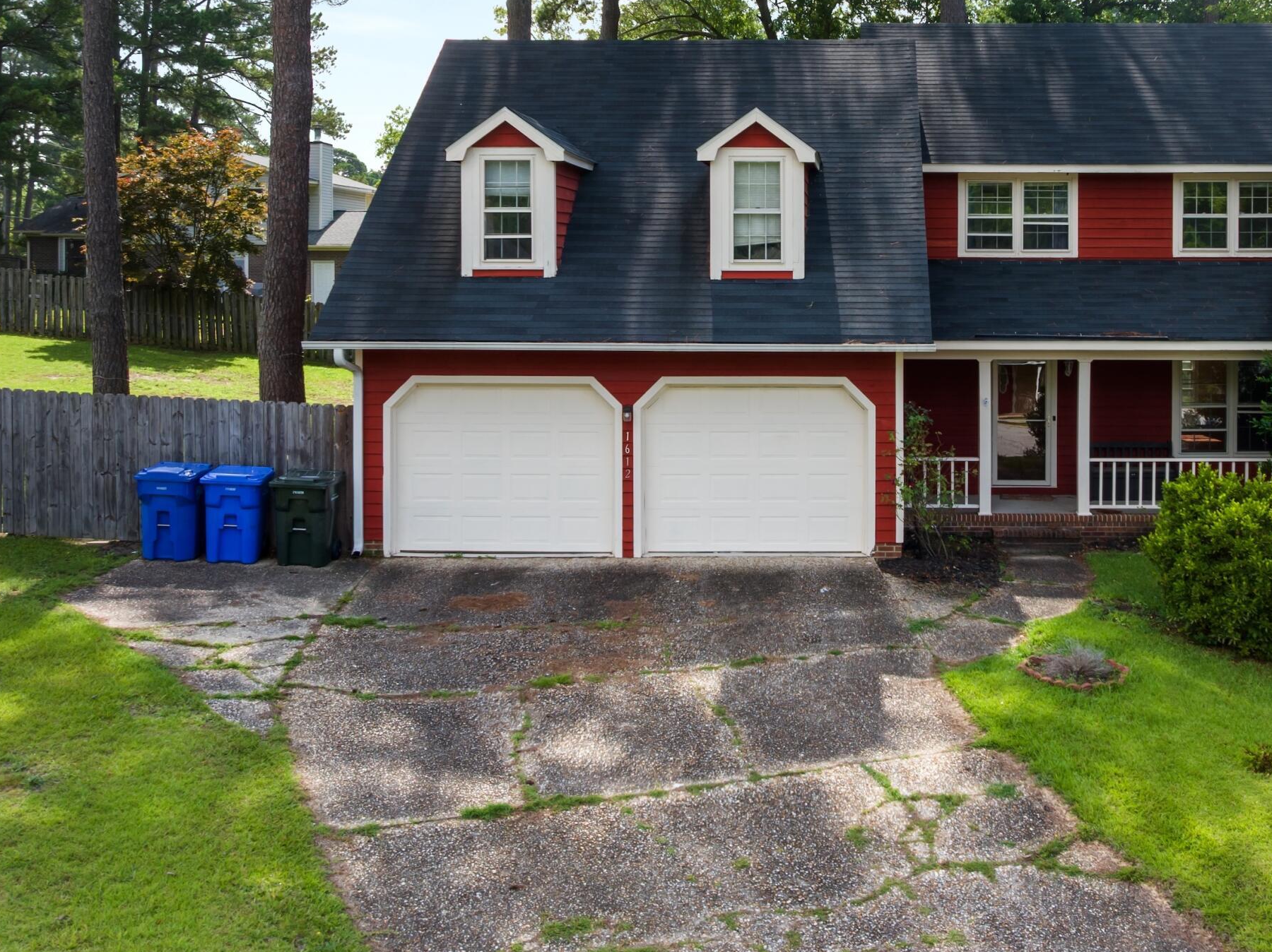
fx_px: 1469
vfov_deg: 35.5
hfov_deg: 46.2
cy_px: 301
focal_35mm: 40
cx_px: 836
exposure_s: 1/5
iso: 100
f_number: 8
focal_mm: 12.29
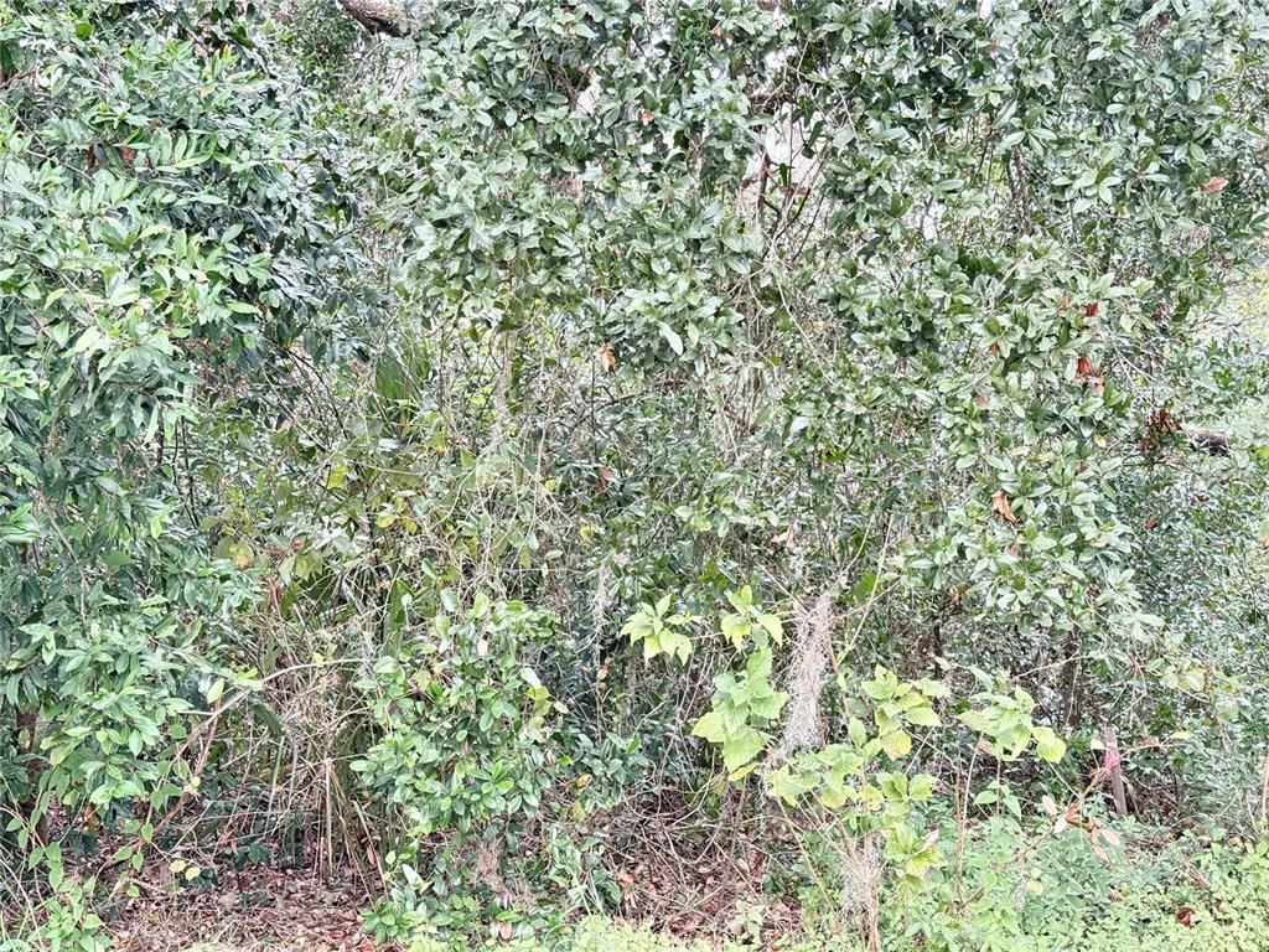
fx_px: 1760
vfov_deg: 30.3
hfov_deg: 39.7
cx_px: 634
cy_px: 476
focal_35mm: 48
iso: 160
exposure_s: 1/191
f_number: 1.78
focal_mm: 6.76
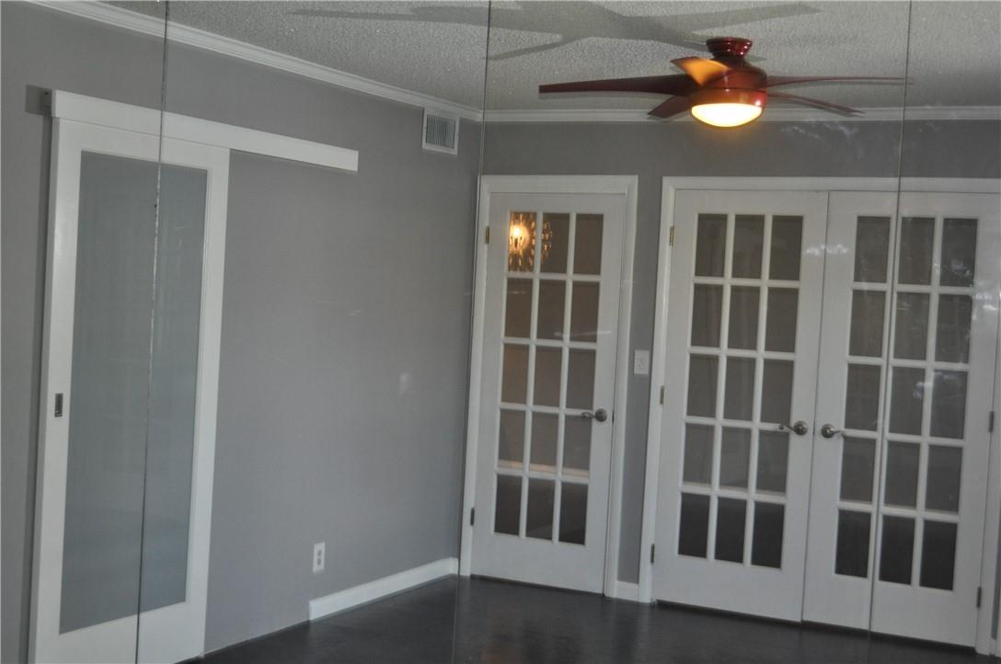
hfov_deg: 41.2
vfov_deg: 28.0
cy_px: 332
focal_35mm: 48
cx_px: 500
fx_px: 1333
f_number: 4.8
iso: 800
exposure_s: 1/60
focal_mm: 32
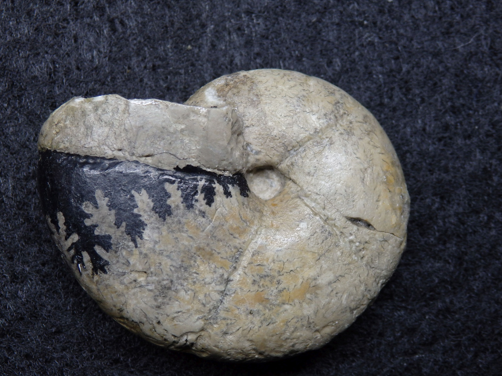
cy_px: 199
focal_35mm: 73
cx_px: 234
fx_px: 1058
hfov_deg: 26.7
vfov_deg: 20.2
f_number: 4.4
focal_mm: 11.9
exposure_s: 1/100
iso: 200
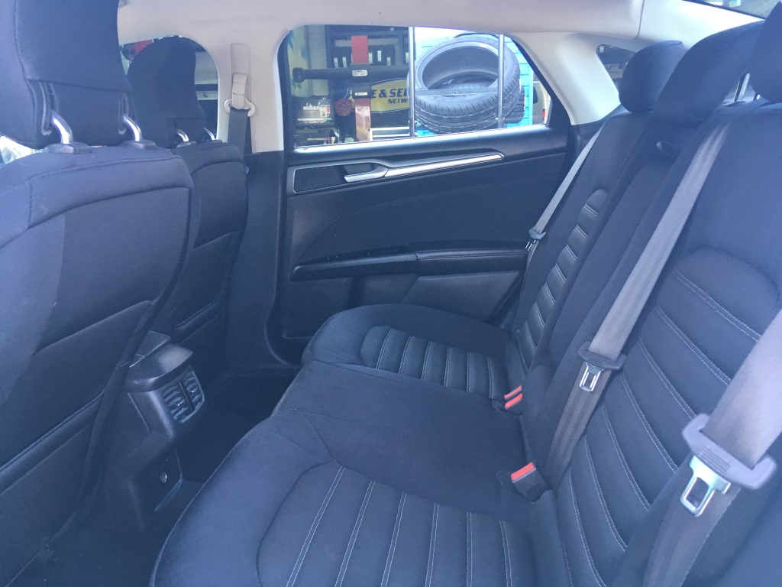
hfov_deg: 61.7
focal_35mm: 29
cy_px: 294
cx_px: 391
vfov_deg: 48.2
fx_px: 655
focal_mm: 4.15
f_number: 2.2
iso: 40
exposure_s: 1/30
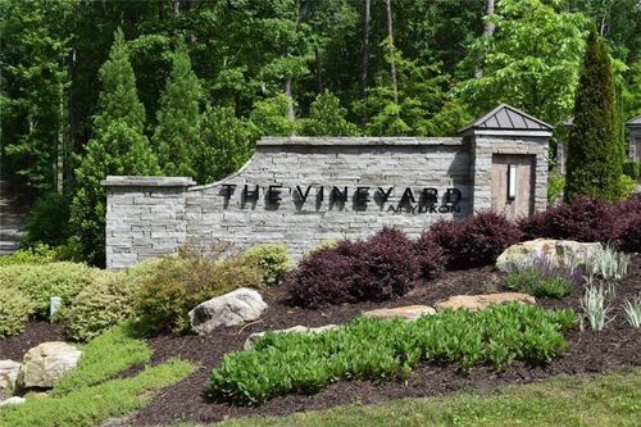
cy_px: 214
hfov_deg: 45.0
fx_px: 774
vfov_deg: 30.8
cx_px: 320
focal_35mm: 44
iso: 200
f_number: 9
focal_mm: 29
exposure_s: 1/320
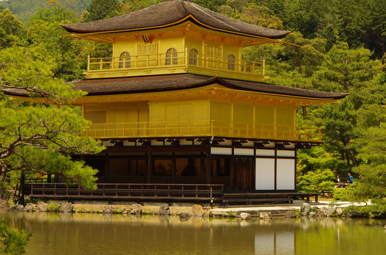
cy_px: 93
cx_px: 260
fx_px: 1038
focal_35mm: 97
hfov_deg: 21.0
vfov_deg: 14.0
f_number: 8
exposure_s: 1/250
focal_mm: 40
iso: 125
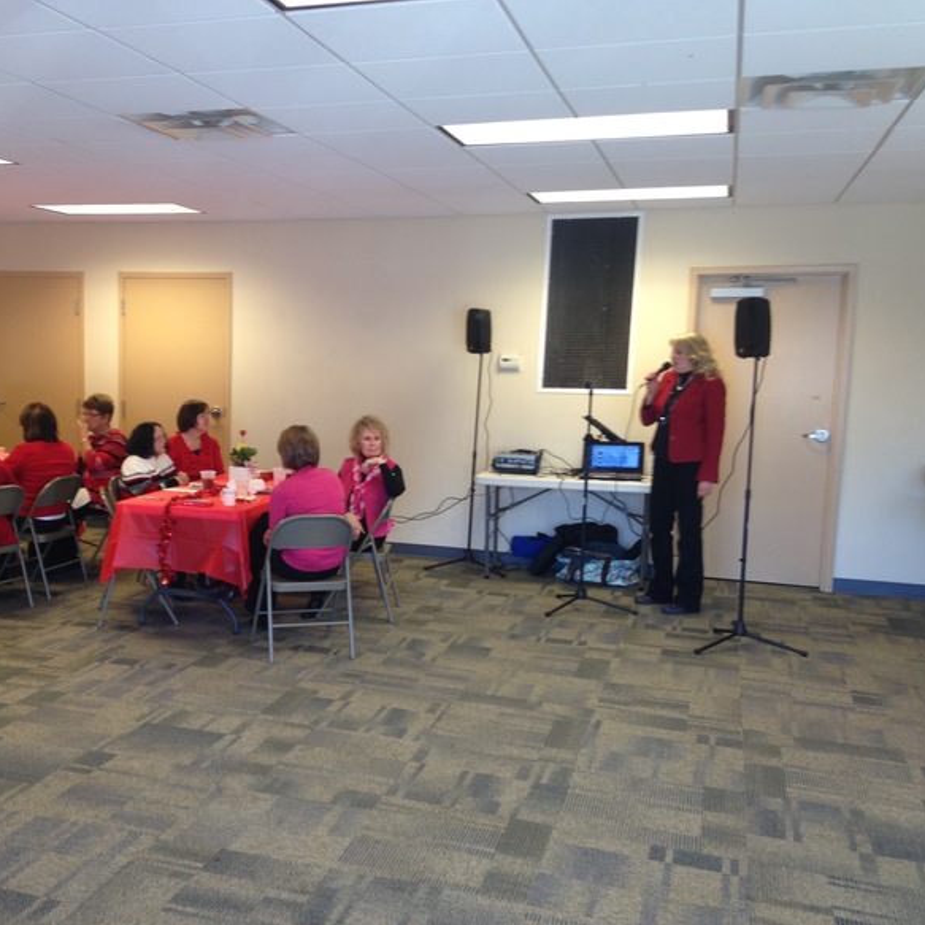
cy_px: 474
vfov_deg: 41.9
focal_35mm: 40
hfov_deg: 41.3
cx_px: 298
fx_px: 1209
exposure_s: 1/24
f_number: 2.4
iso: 50
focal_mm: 4.12
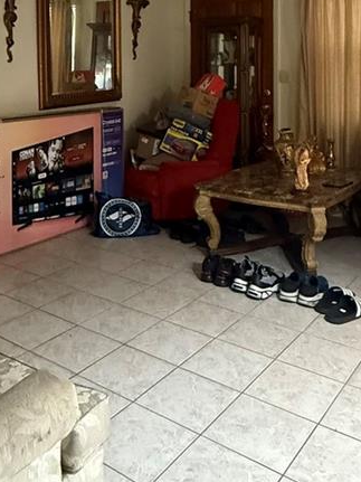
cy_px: 81
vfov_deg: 44.9
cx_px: 150
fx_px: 543
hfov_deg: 36.7
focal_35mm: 39
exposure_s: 1/40
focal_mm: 2.22
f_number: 2.2
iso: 1000
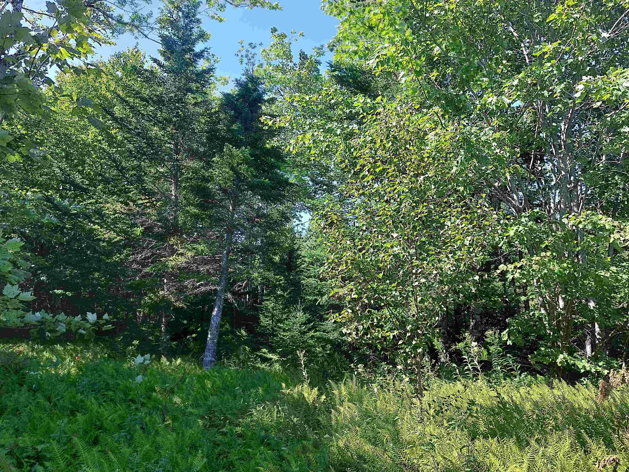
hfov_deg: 71.6
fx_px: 436
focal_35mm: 24
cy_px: 236
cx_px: 314
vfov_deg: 56.8
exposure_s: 1/123
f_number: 1.8
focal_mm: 5.23
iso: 25
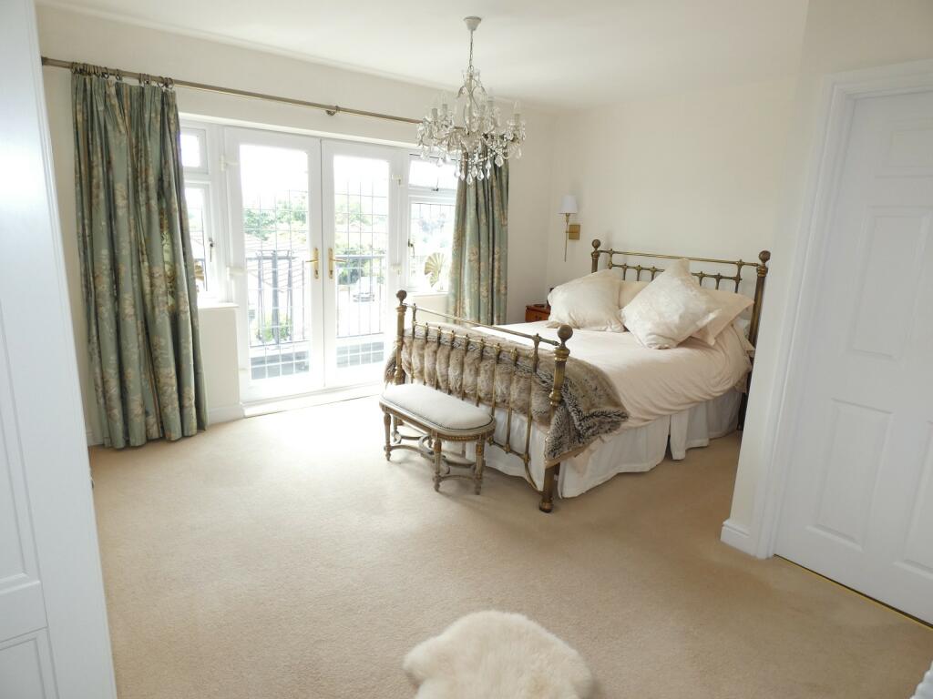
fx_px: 539
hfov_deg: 81.7
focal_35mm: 20
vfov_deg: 66.0
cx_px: 466
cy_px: 350
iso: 100
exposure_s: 1/60
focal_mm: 3.6
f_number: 2.8
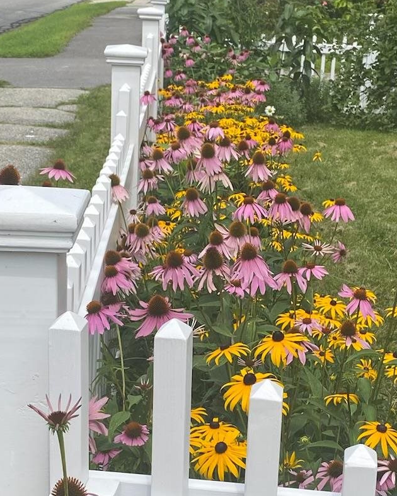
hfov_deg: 23.1
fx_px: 969
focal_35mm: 66
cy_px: 249
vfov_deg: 28.7
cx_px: 236
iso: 32
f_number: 1.8
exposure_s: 1/1996
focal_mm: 4.25
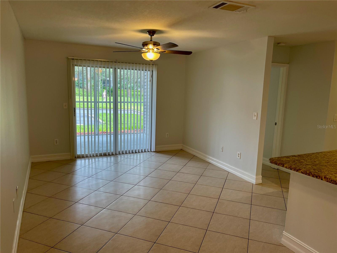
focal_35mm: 26
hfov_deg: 67.3
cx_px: 168
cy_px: 126
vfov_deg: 53.1
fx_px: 253
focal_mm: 5.1
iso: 80
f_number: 1.6
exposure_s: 1/120
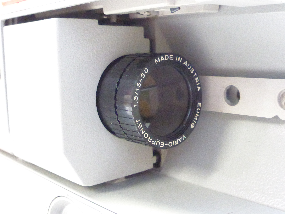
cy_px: 107
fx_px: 420
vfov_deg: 28.6
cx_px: 142
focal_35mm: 51
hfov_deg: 37.5
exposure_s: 1/50
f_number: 4.4
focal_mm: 9
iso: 3200
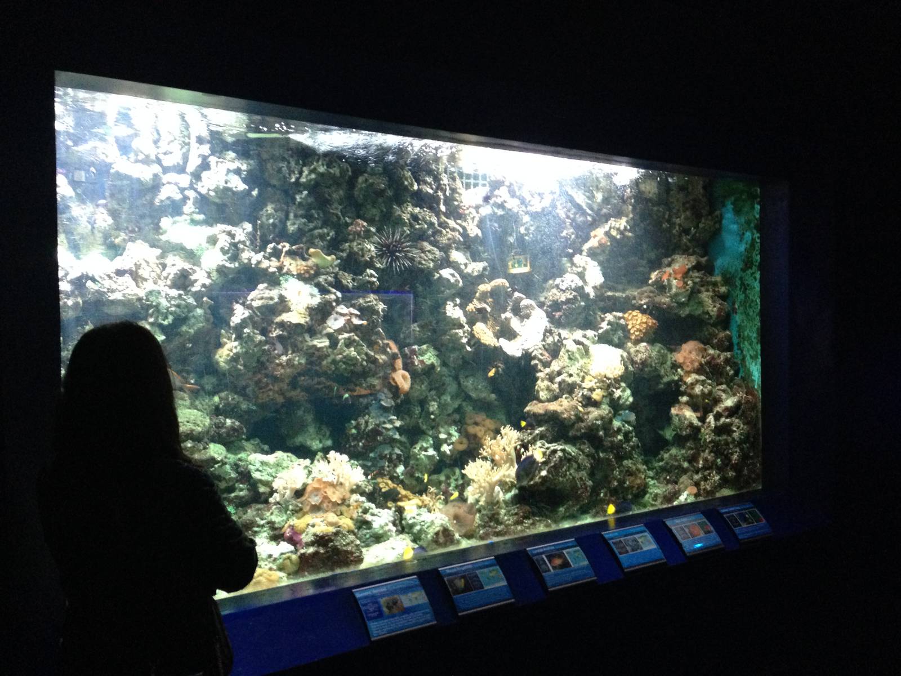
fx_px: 859
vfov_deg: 42.9
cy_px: 338
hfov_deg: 55.4
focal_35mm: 33
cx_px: 450
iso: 400
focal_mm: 4.12
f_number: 2.4
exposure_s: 1/20
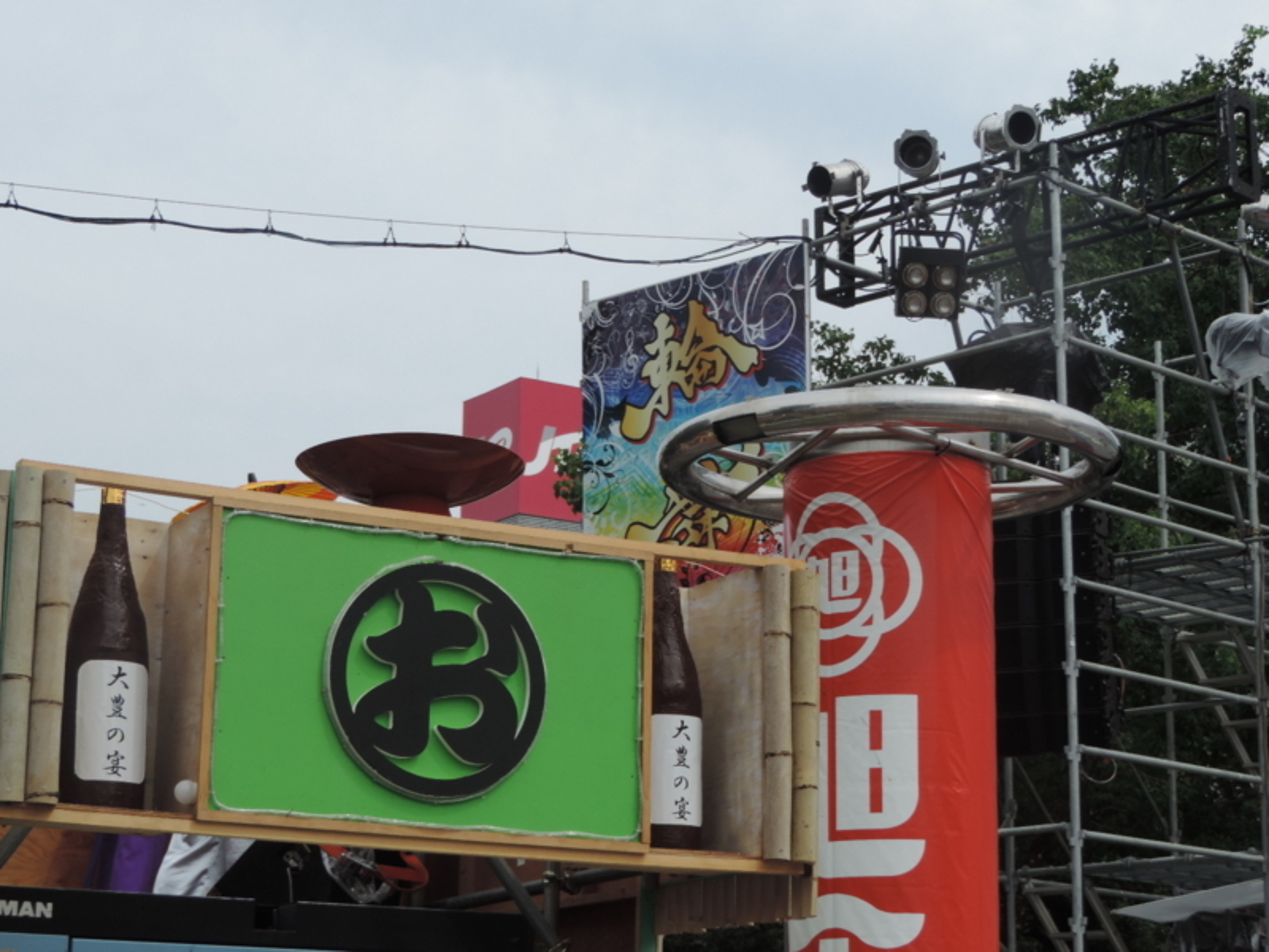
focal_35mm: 75
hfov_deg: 26.0
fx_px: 2749
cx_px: 634
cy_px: 476
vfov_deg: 19.6
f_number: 3.9
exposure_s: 1/800
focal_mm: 13.3
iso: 80
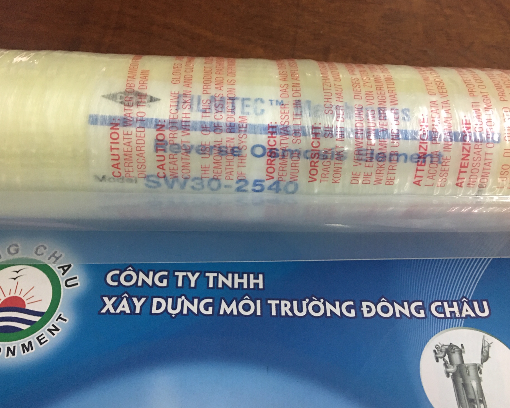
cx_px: 253
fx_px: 468
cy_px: 206
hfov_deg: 57.2
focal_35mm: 31
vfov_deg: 47.1
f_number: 2.2
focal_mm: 4.15
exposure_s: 1/10
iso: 80
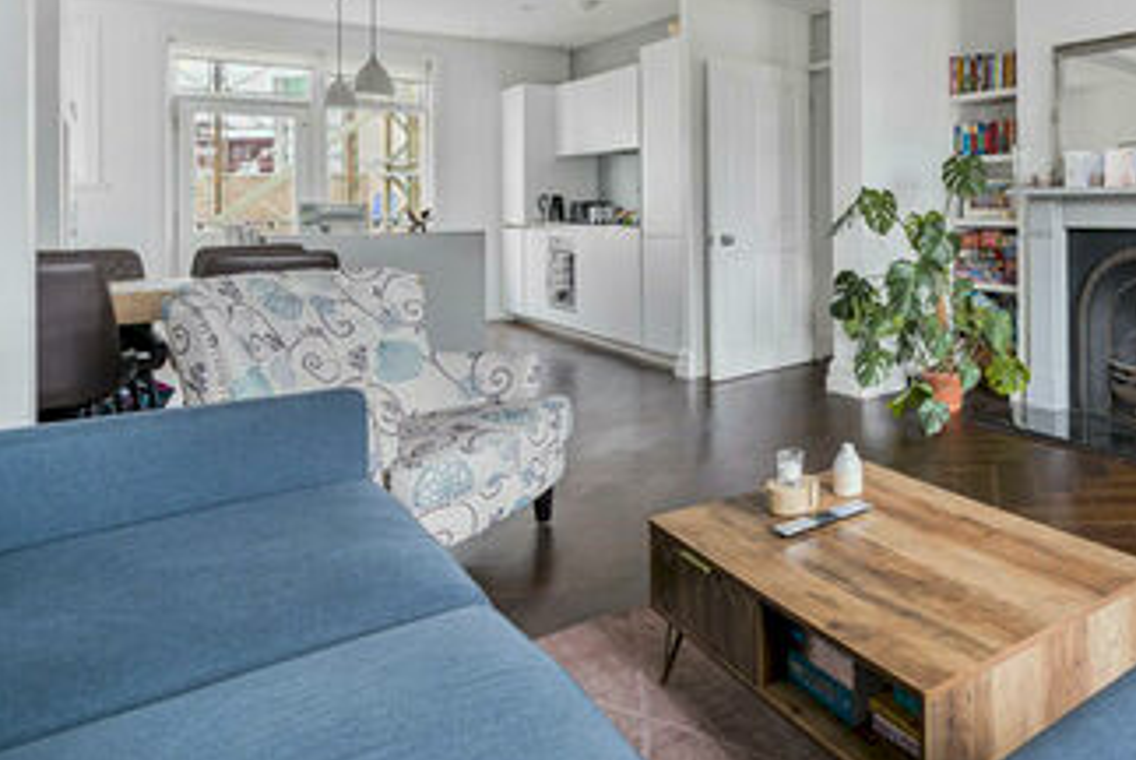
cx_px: 999
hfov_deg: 60.1
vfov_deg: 48.3
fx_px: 821
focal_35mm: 26
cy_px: 216
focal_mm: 12
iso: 100
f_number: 8
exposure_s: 1.3
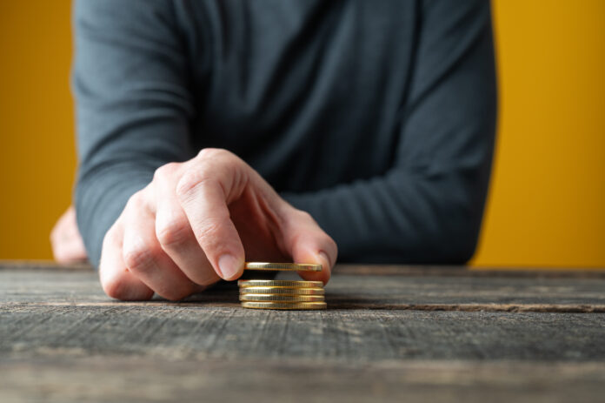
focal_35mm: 70
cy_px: 202
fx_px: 1176
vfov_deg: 19.4
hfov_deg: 28.9
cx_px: 302
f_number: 8
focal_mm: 70
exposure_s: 1/160
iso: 100
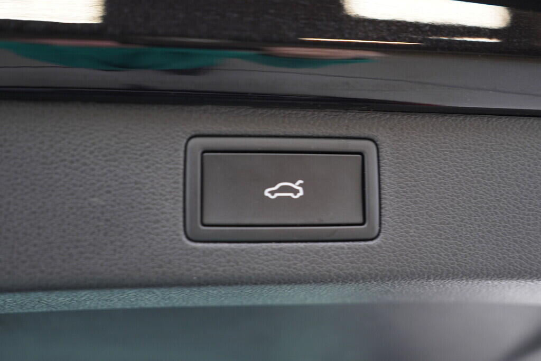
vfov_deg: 36.9
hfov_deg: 53.1
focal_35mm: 36
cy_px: 180
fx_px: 541
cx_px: 270
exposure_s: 1/40
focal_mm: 24
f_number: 2.8
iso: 320
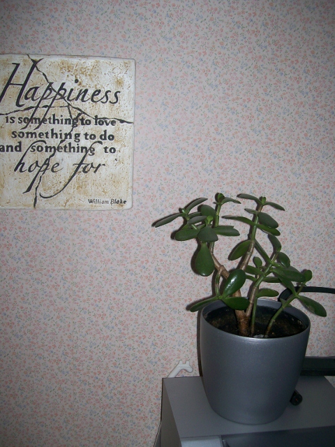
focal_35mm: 36
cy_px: 224
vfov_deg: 51.4
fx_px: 465
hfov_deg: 39.7
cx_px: 168
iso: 80
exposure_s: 1/64
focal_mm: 6
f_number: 2.7
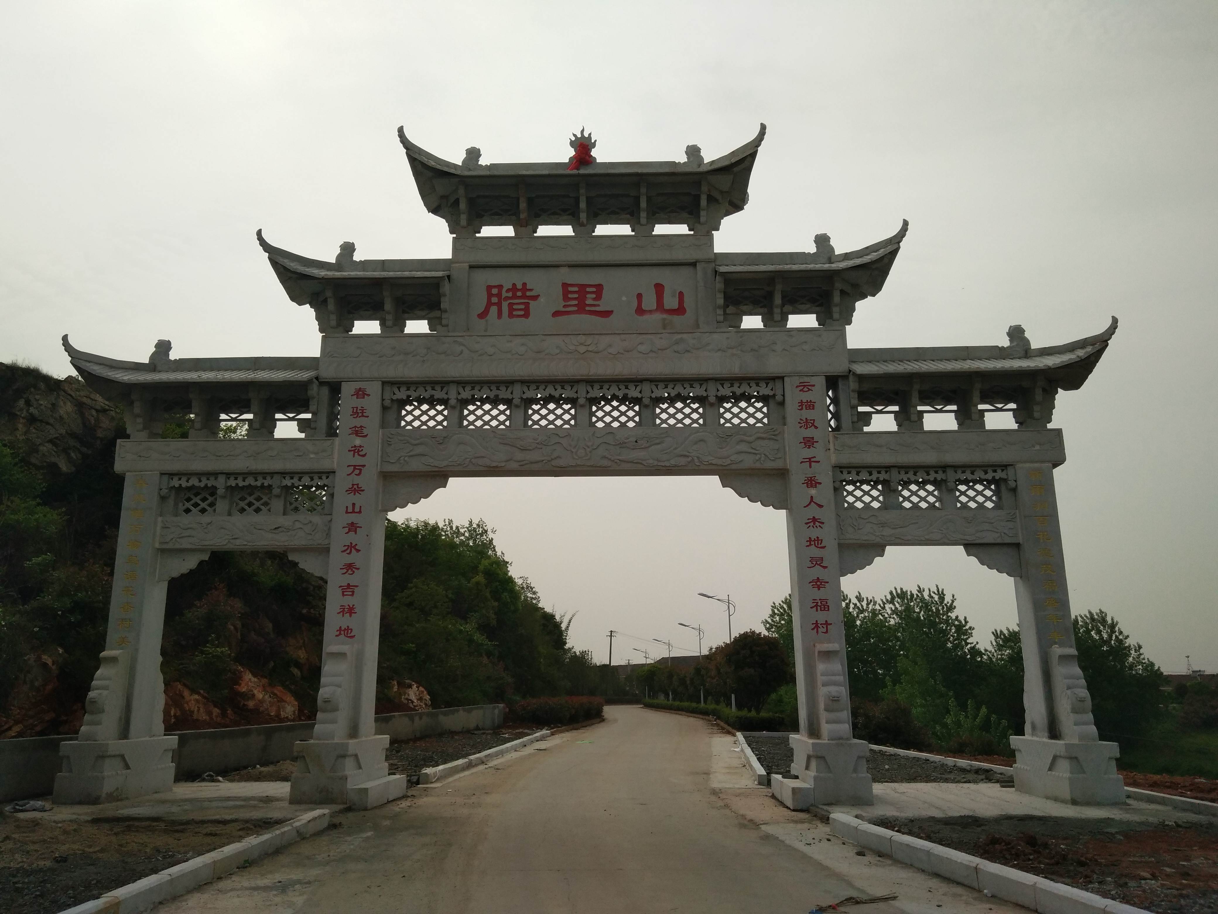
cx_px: 609
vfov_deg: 63.4
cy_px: 457
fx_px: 739
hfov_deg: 79.0
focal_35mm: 21
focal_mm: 3.66
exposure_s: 1/2606
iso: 50
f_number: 2.2
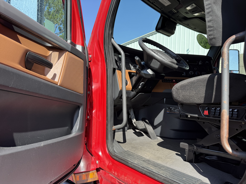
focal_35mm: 24
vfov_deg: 56.8
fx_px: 171
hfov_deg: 71.6
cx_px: 123
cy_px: 92
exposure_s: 1/1174
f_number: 1.78
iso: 100
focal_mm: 6.76
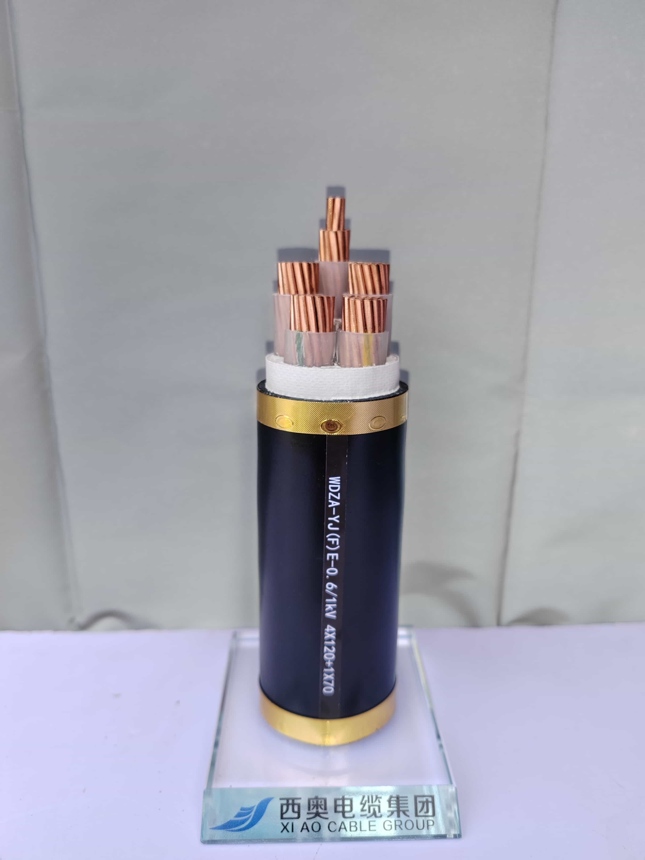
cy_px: 430
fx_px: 671
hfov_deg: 51.4
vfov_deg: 65.3
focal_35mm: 27
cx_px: 322
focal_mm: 6.14
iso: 160
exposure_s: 1/100
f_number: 1.8
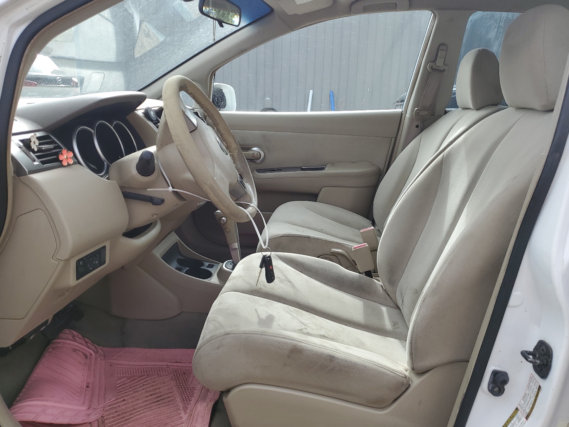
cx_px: 294
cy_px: 212
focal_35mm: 28
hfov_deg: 63.4
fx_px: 460
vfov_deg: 49.7
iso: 50
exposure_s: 1/714
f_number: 1.5
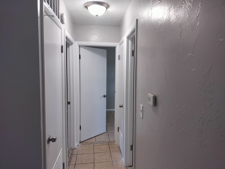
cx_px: 112
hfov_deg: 71.6
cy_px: 84
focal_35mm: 24
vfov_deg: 56.8
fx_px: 156
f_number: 1.7
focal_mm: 5.24
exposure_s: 1/30
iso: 160
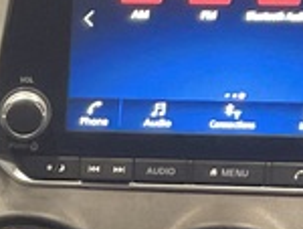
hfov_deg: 10.3
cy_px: 340
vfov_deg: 7.9
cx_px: -180
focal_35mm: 185
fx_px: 1622
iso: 250
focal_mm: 3
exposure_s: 1/30
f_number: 1.8
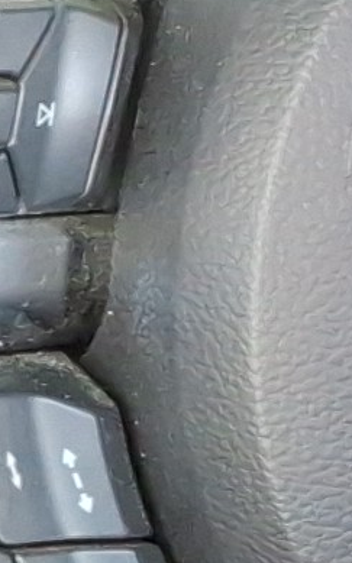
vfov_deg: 8.4
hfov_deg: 5.2
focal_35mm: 249
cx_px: -303
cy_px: 372
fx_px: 3823
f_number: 1.9
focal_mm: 2.91
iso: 72
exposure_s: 1/40
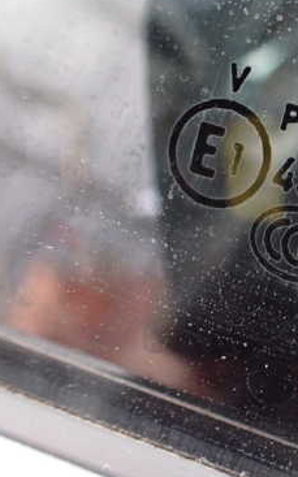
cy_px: 231
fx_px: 677
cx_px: 386
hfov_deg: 22.3
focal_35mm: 52
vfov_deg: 38.9
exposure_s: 1/50
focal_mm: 5.4
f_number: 2.3
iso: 800
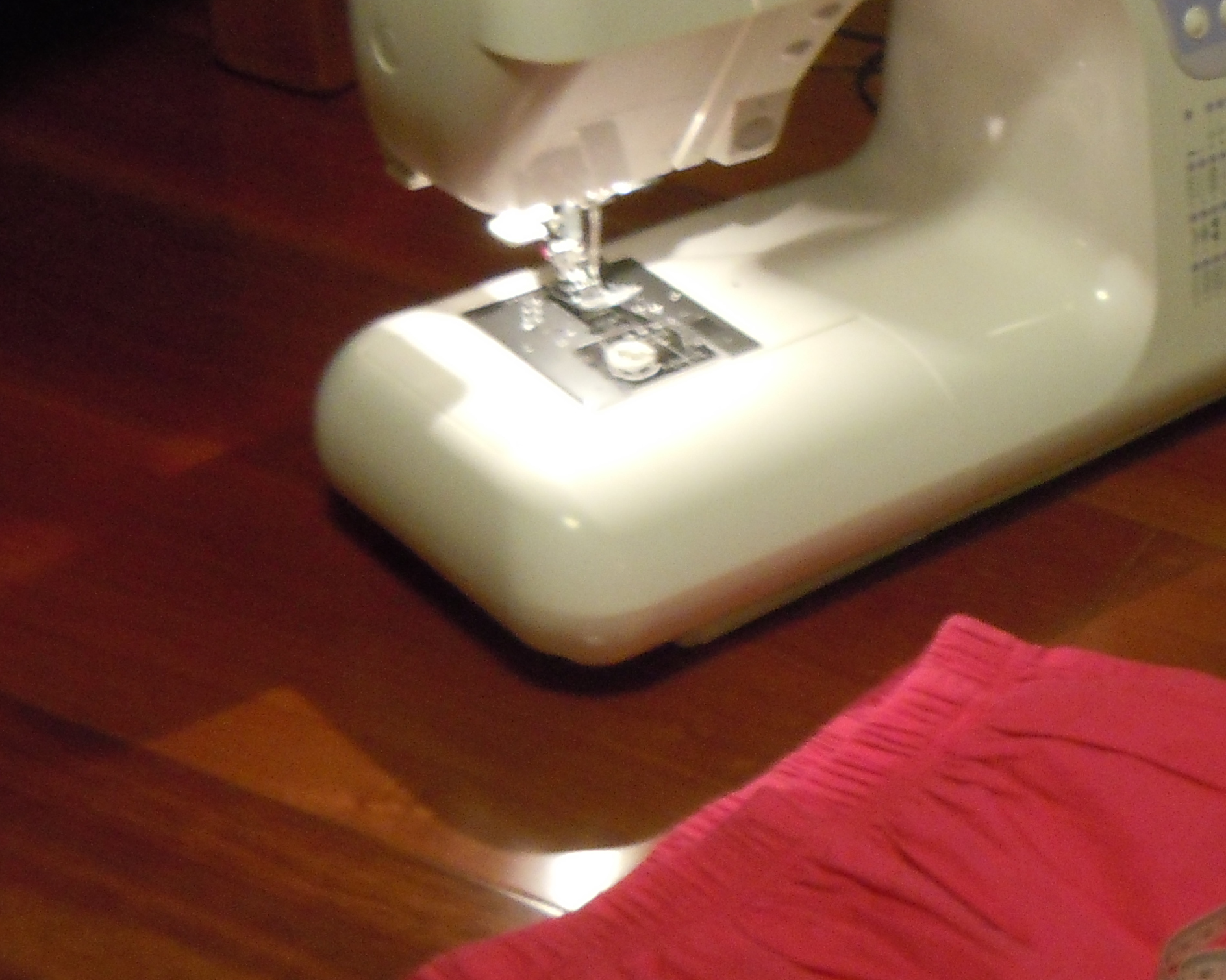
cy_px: 576
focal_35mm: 67
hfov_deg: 27.5
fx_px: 2431
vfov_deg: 22.8
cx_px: 1058
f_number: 3.5
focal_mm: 5.4
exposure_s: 1/13
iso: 400
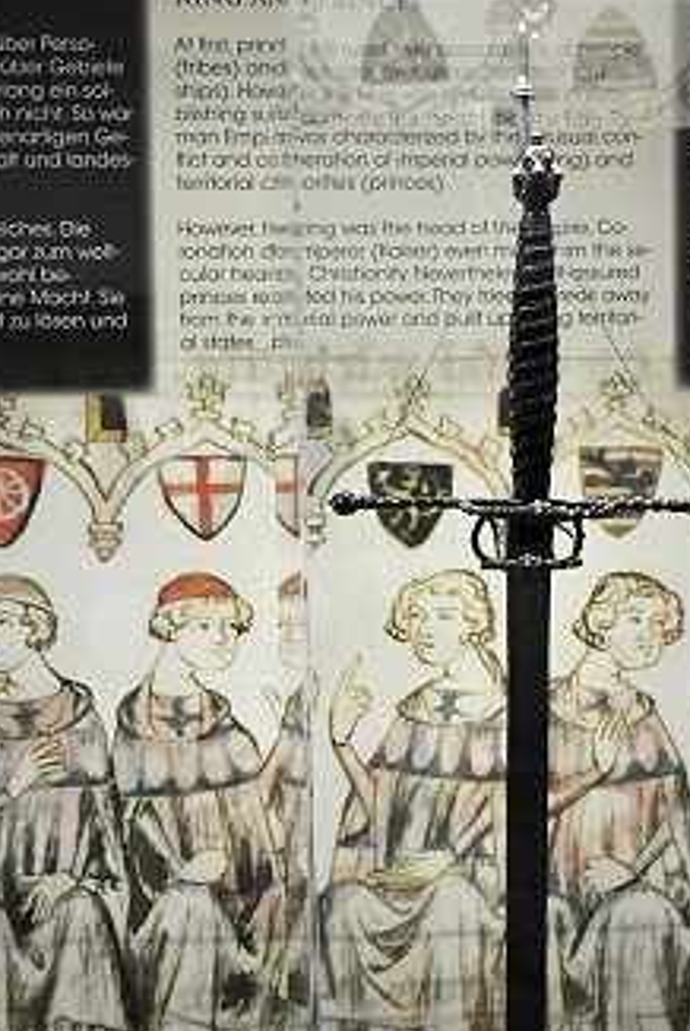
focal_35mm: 65
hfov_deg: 21.0
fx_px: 1865
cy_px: 685
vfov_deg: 30.7
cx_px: 343
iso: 2200
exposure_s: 1/125
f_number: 7.1
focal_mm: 32
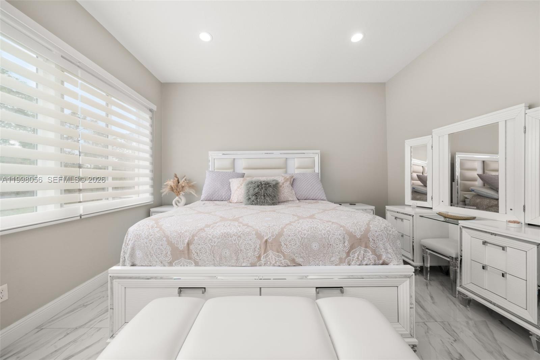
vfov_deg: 90.0
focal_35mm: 12
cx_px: 270
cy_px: 180
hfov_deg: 112.6
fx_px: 180
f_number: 11
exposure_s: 1/13
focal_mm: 12
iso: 320
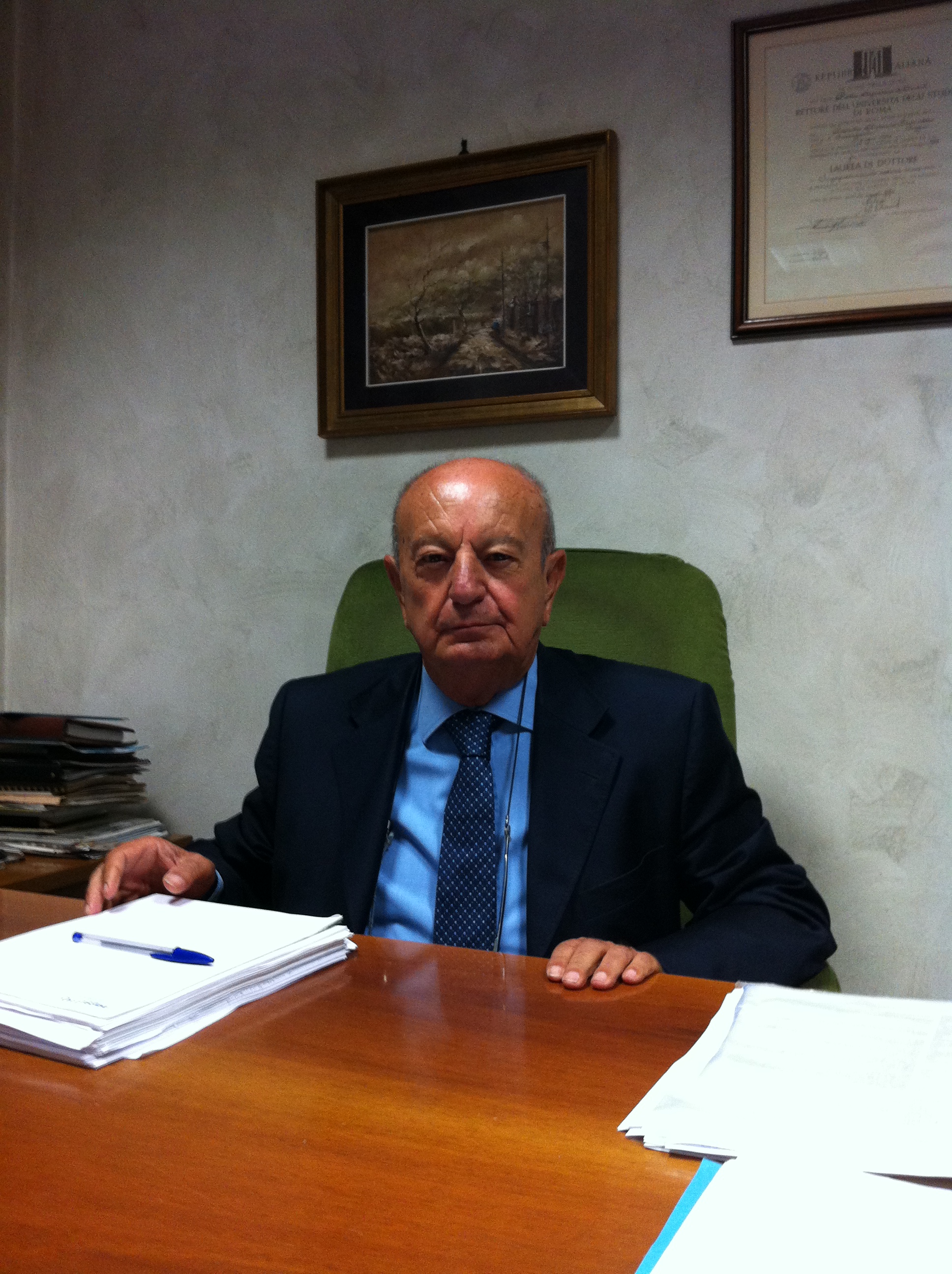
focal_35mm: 35
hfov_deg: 40.6
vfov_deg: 52.7
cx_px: 476
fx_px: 1287
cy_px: 637
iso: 200
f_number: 2.8
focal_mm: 3.85
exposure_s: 1/17
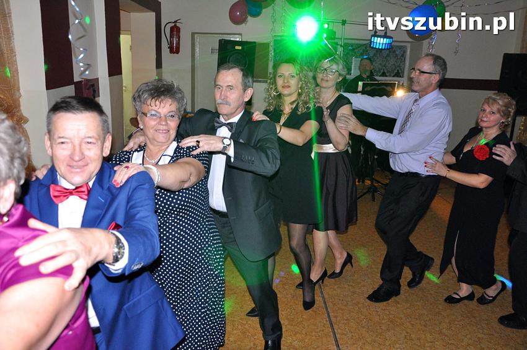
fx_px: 461
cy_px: 175
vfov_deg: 41.6
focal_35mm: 32
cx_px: 264
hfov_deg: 59.5
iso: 1600
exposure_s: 1/60
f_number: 5
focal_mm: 21
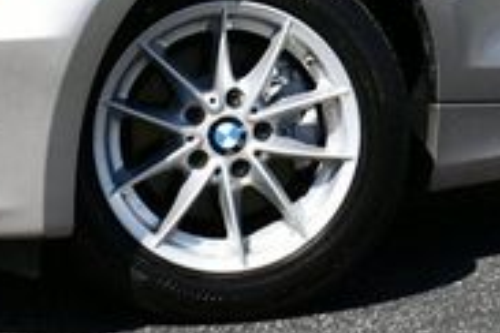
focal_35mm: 126
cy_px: -197
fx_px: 1750
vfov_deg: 10.4
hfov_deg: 16.2
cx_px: 352
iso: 100
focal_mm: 18
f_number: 8
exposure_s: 1/250
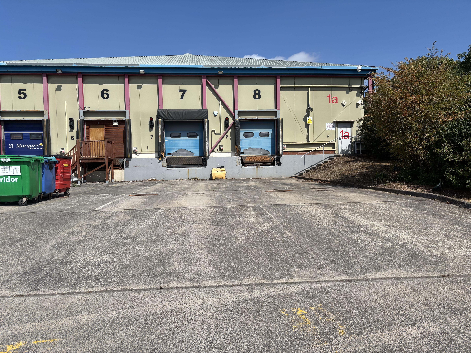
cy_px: 176
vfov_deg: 53.1
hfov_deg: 67.3
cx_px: 236
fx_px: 354
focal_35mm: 26
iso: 50
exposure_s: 1/4425
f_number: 1.6
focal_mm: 5.96
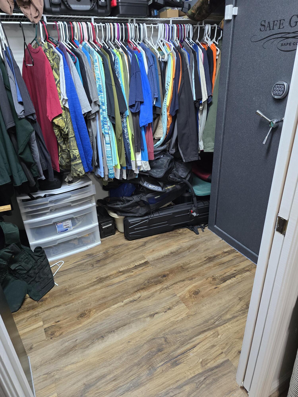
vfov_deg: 73.9
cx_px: 149
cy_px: 198
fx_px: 264
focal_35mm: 23
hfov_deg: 58.9
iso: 640
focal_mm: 6.3
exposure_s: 1/120
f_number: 1.7
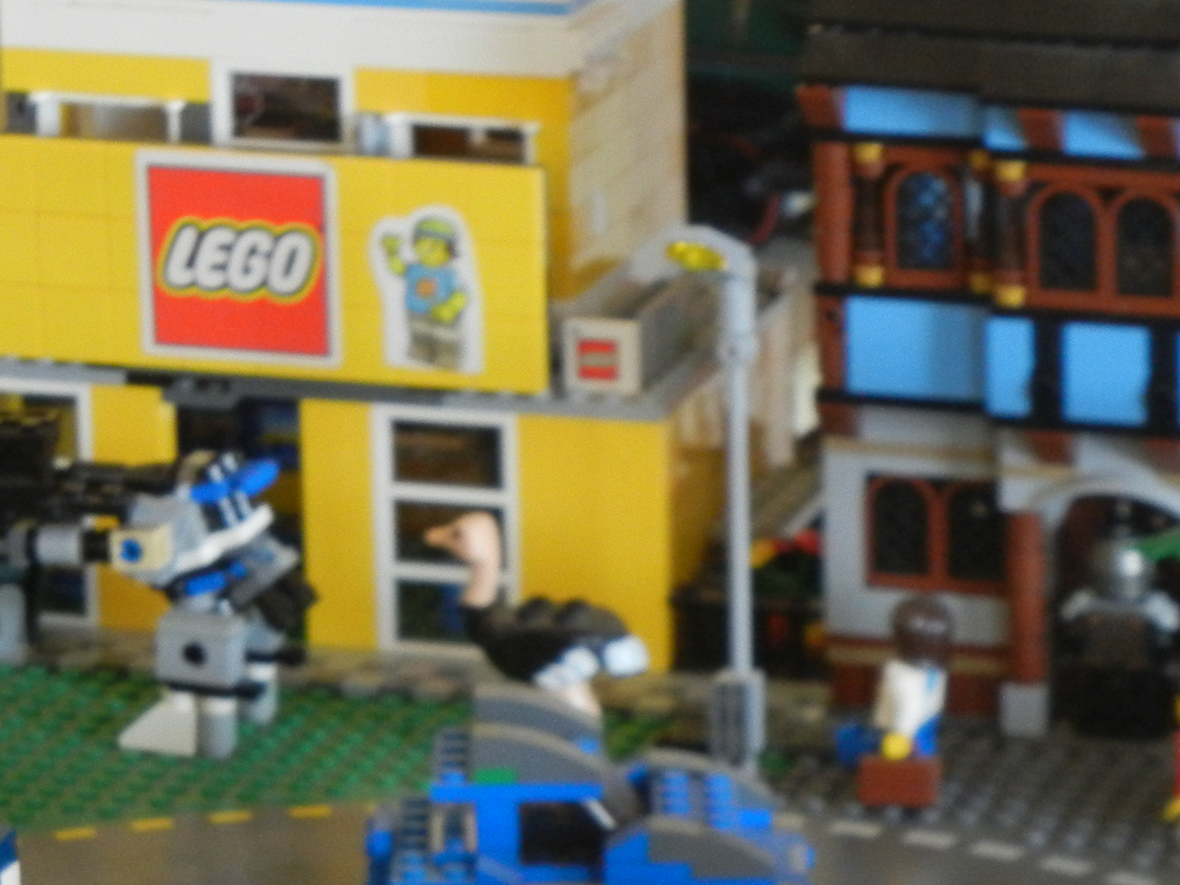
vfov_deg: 6.6
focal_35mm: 225
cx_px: 508
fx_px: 7670
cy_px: 569
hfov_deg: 8.8
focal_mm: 18.3
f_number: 4.5
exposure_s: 1/4.8
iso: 400
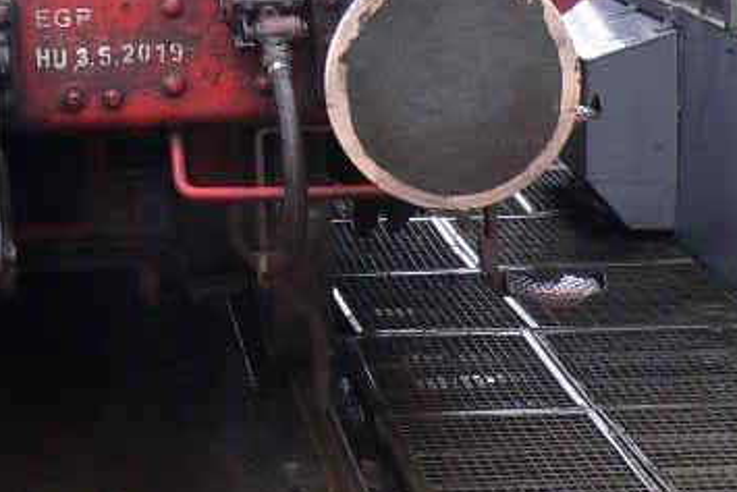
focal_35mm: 123
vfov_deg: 10.6
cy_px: -326
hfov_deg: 16.1
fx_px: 2519
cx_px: -102
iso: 100
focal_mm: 5.8
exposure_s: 1/320
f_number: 2.8
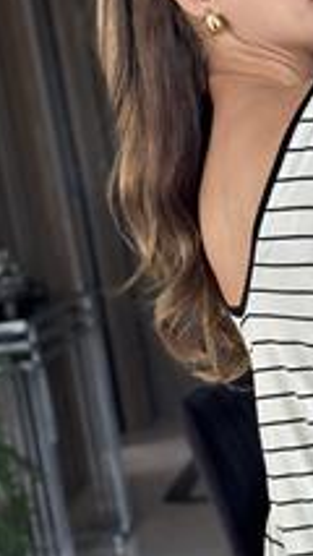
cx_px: 399
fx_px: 1827
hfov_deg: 9.6
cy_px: 311
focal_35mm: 124
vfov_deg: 17.3
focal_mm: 6.86
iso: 125
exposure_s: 1/94
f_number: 1.78
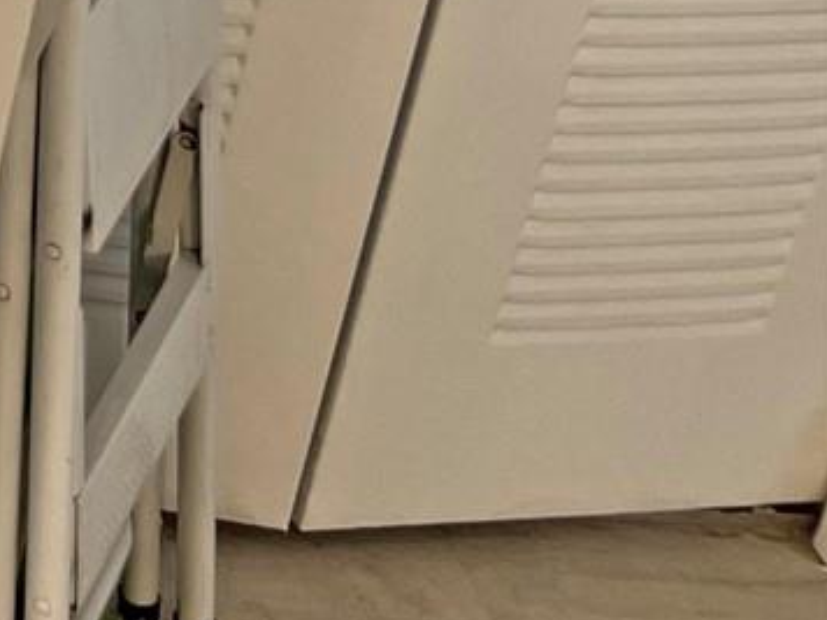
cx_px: -1027
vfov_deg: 11.4
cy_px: -608
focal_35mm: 117
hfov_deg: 13.4
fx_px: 2795
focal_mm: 5.7
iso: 64
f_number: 1.5
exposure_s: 1/60
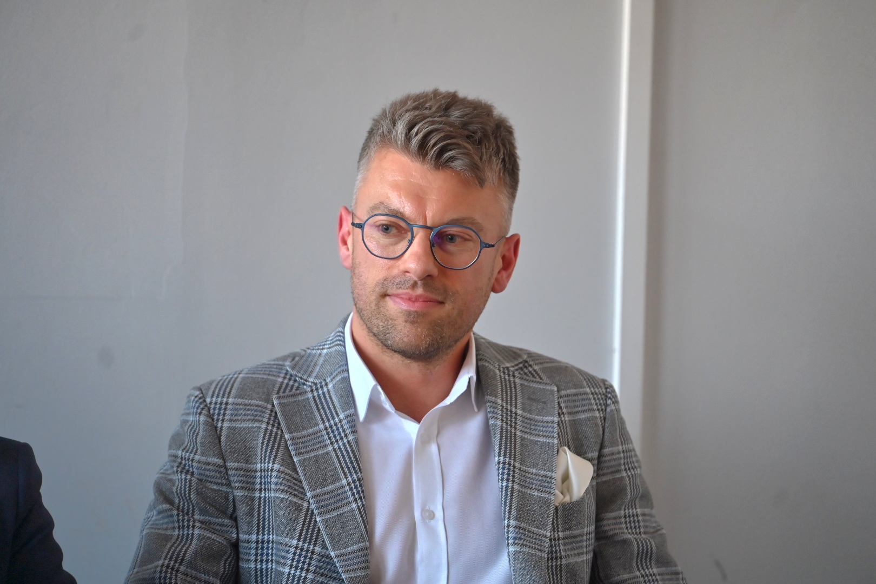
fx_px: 4380
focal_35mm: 180
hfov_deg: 11.4
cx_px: 438
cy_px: 292
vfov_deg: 7.6
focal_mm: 180
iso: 1250
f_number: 2.8
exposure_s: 1/400
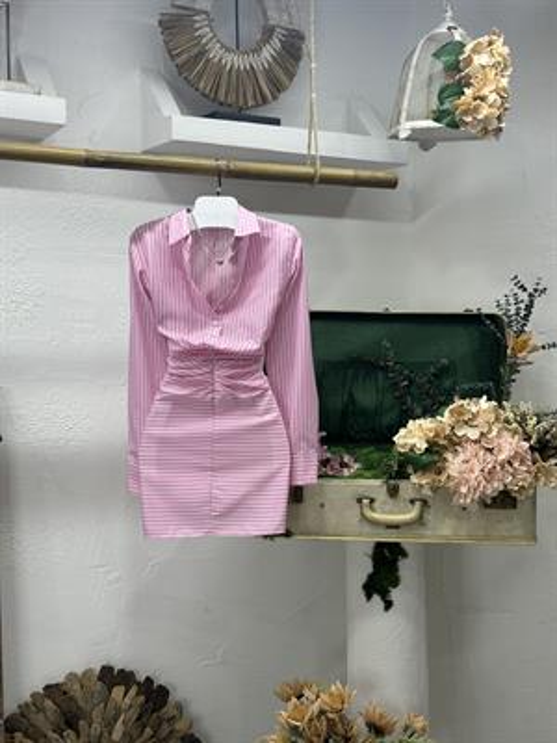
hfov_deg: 30.3
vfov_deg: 39.7
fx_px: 1030
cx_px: 278
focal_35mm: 48
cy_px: 372
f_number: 1.78
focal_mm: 6.86
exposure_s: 1/100
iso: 64
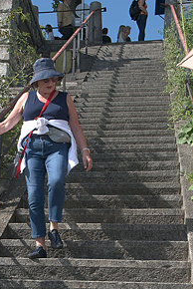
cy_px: 200
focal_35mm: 58
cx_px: 82
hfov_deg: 23.4
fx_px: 465
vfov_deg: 34.0
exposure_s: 1/400
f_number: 5.6
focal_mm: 15.9
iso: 200
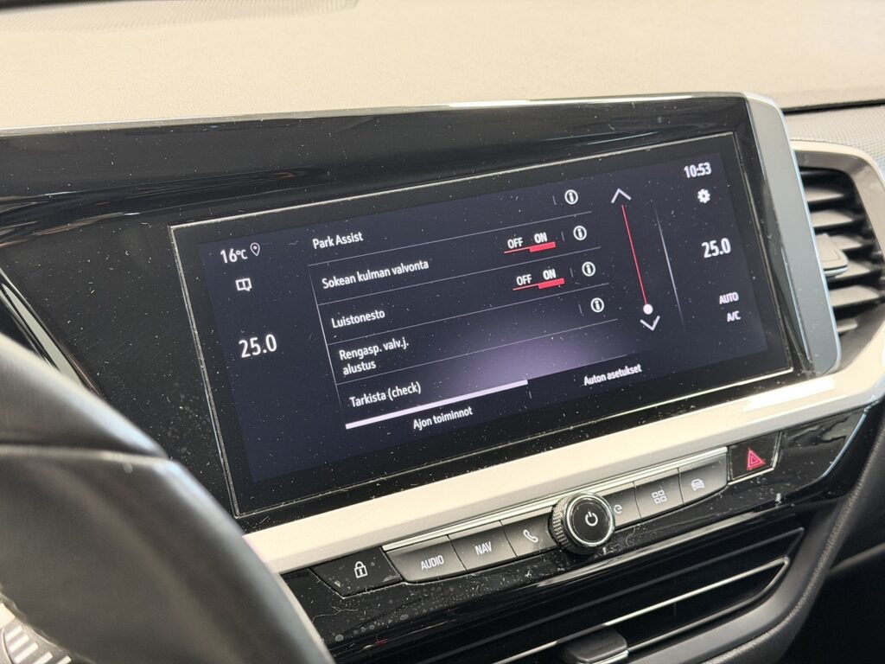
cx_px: 442
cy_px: 332
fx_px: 1227
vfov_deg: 30.3
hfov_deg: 39.7
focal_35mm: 48
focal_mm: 6.76
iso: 500
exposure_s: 1/32
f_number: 1.78
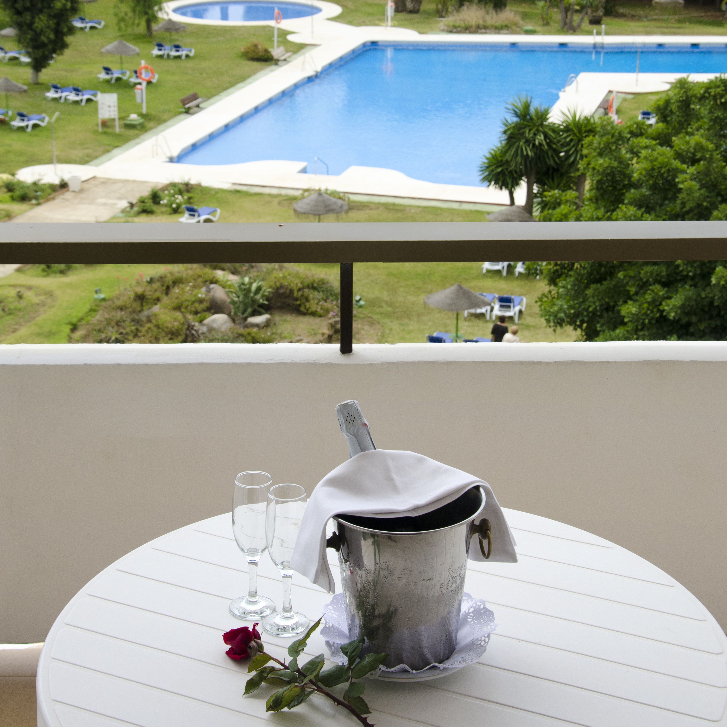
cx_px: 364
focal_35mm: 68
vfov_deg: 25.4
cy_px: 262
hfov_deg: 25.5
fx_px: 1607
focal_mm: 35
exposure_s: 1/800
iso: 400
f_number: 8
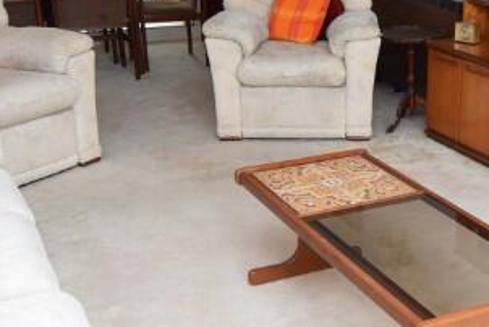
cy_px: 193
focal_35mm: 61
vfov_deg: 22.3
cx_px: 359
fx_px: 829
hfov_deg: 32.3
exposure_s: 1/60
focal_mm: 12
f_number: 4
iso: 560
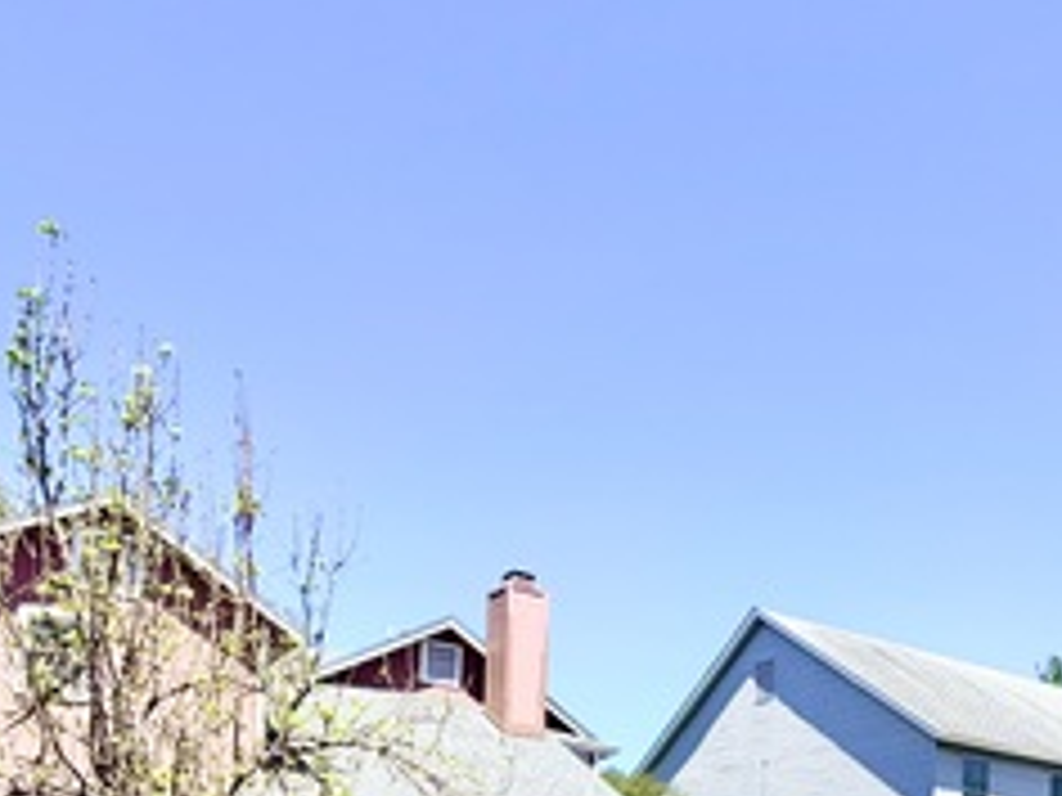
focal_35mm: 38
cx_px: 783
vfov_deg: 33.2
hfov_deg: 47.3
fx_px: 1166
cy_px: 863
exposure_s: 1/770
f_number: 2.2
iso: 25
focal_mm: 2.22
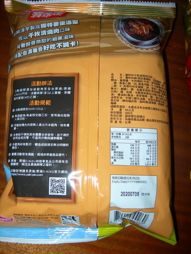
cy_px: 127
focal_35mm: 38
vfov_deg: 49.0
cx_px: 96
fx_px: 280
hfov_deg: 37.7
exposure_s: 1/60.1
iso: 50
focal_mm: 7.8
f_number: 2.8
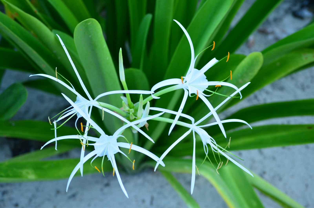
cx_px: 157
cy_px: 104
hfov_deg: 24.7
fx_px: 718
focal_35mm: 82
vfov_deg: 16.5
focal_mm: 55
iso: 400
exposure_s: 1/100
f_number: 5.6
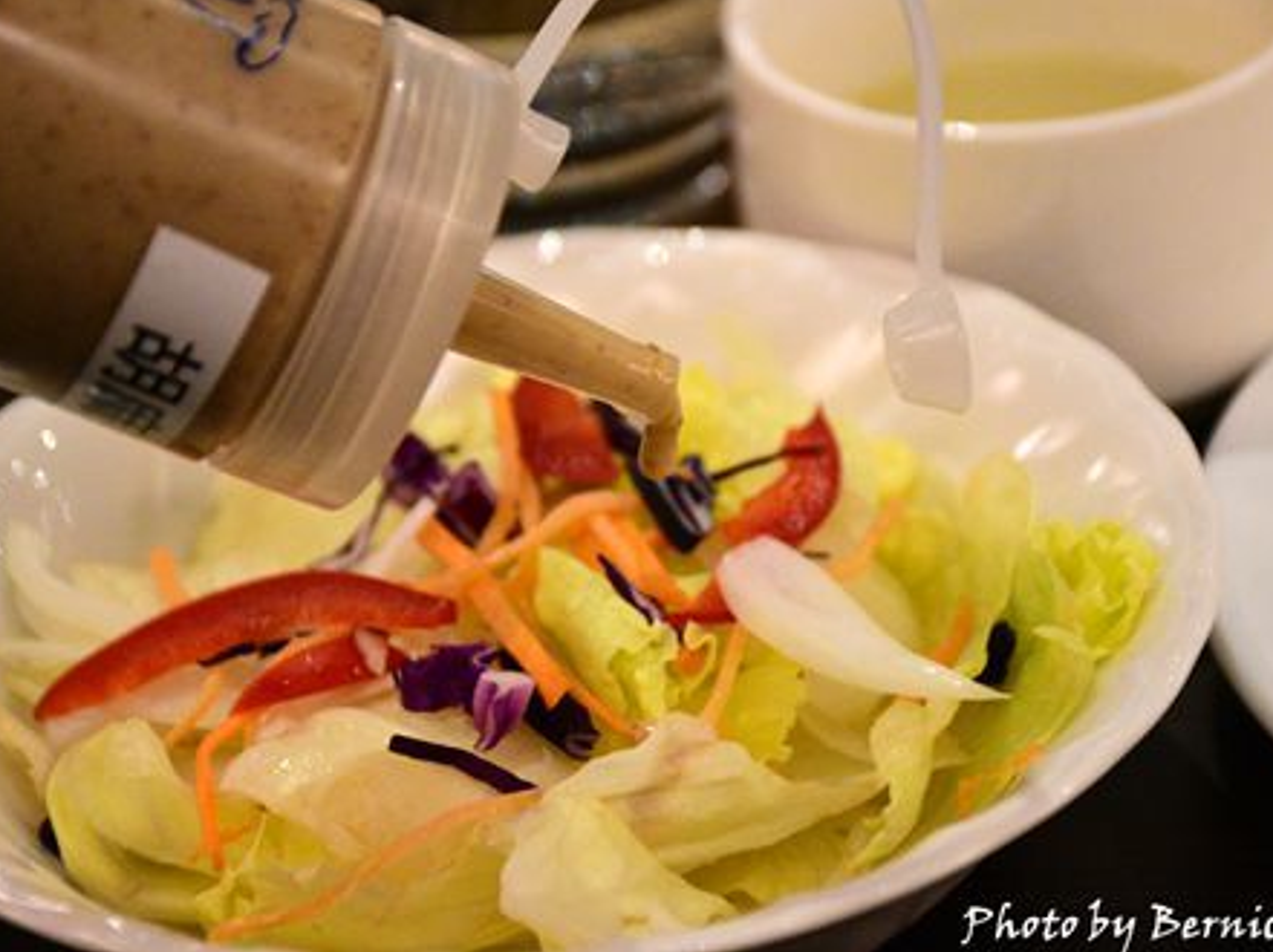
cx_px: 595
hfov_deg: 15.1
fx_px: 4814
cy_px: 473
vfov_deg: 11.3
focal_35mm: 131
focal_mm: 80
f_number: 5.6
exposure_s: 1/125
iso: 6400
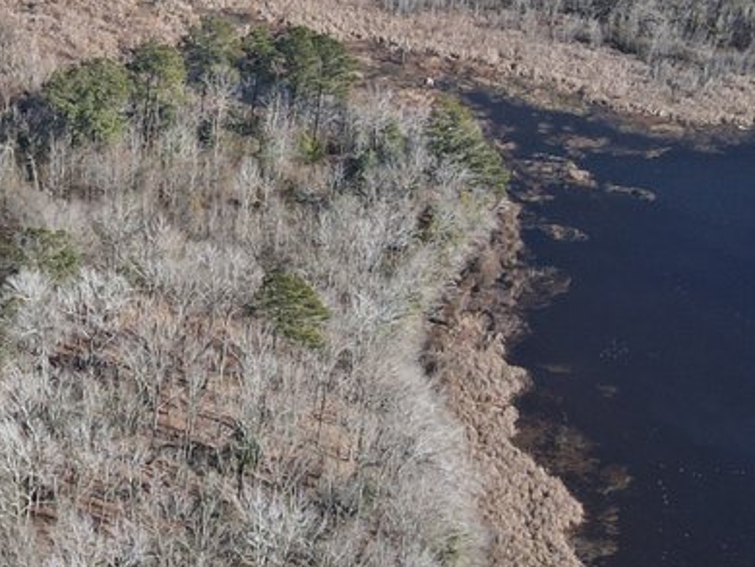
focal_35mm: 93
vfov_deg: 15.7
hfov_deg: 19.8
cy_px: 71
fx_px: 2030
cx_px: -150
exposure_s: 1/320
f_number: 2.8
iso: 100
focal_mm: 4.5
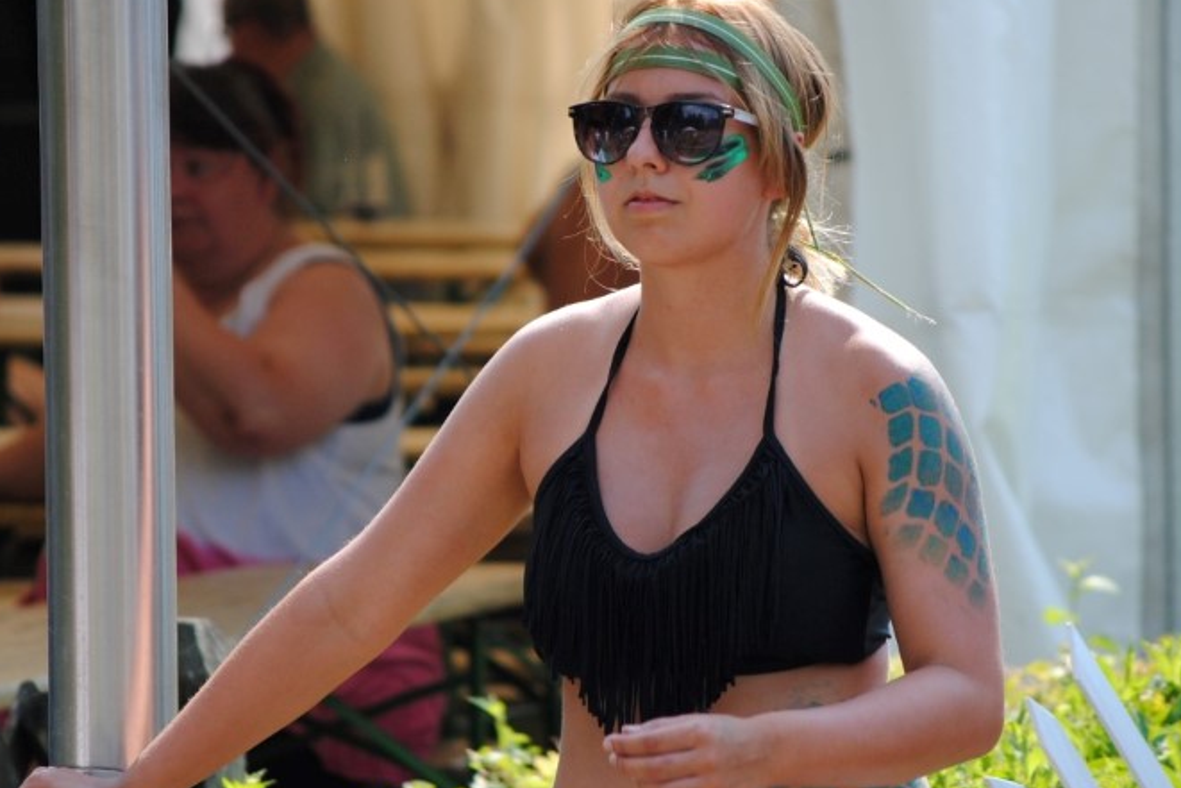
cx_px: 624
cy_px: 348
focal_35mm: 417
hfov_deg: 4.9
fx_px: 13682
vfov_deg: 3.3
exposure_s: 1/500
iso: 220
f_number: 5.3
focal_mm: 160
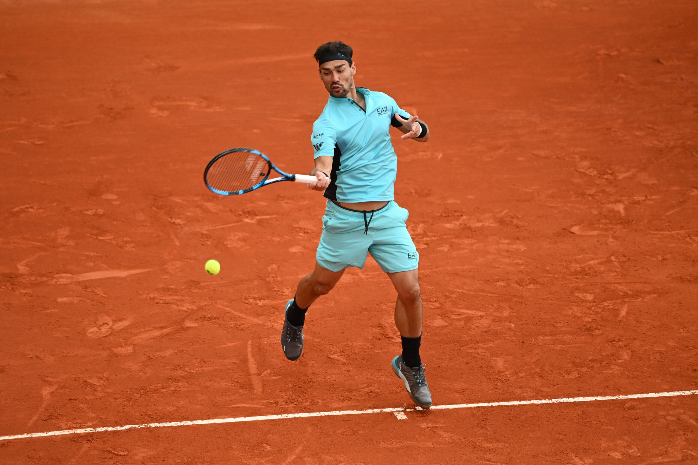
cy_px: 232
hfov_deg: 5.2
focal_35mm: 400
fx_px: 7755
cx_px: 349
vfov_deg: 3.4
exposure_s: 1/2000
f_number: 4
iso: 400
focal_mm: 400
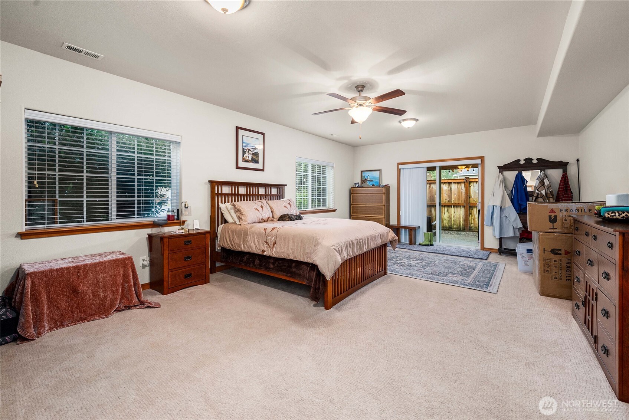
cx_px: 314
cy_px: 210
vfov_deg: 81.3
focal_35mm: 14
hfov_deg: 104.2
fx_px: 245
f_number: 7.1
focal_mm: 14
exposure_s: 1/60
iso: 500
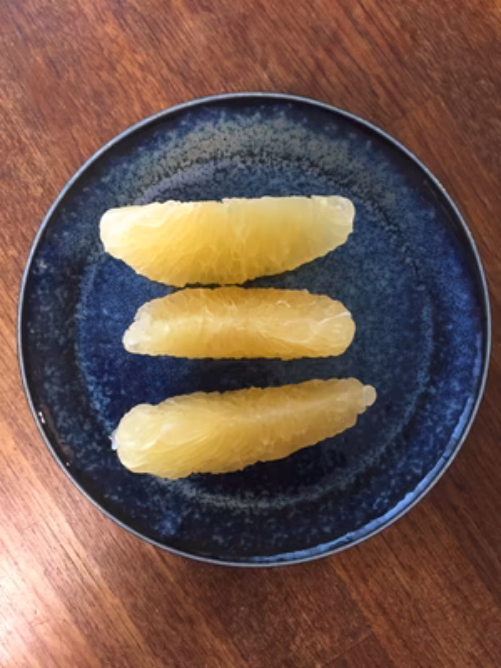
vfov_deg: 61.7
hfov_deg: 48.2
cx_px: 250
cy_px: 334
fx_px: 560
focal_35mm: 29
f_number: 2.2
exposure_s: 1/30
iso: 250
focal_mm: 4.15
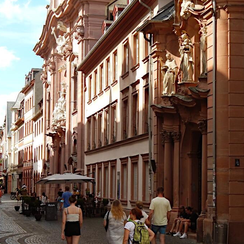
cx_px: 127
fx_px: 606
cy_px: 148
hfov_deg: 22.8
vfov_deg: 22.7
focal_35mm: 76
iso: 125
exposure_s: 1/640
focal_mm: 8.6
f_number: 3.7
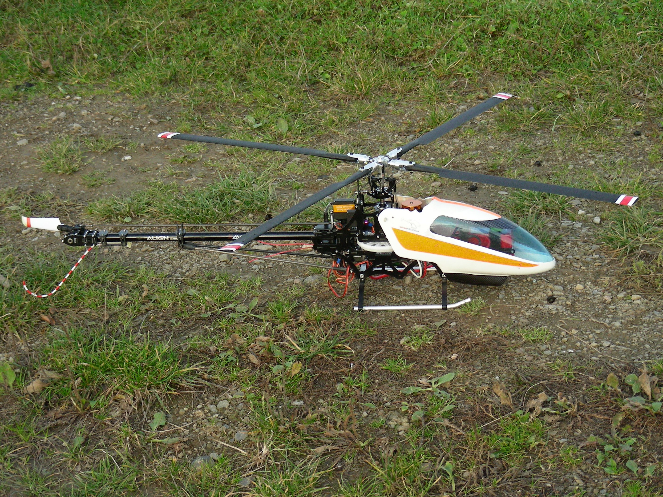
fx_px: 1896
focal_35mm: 99
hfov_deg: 19.8
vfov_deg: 14.9
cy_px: 248
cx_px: 332
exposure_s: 1/128
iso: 110
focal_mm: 16.5
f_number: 3.5
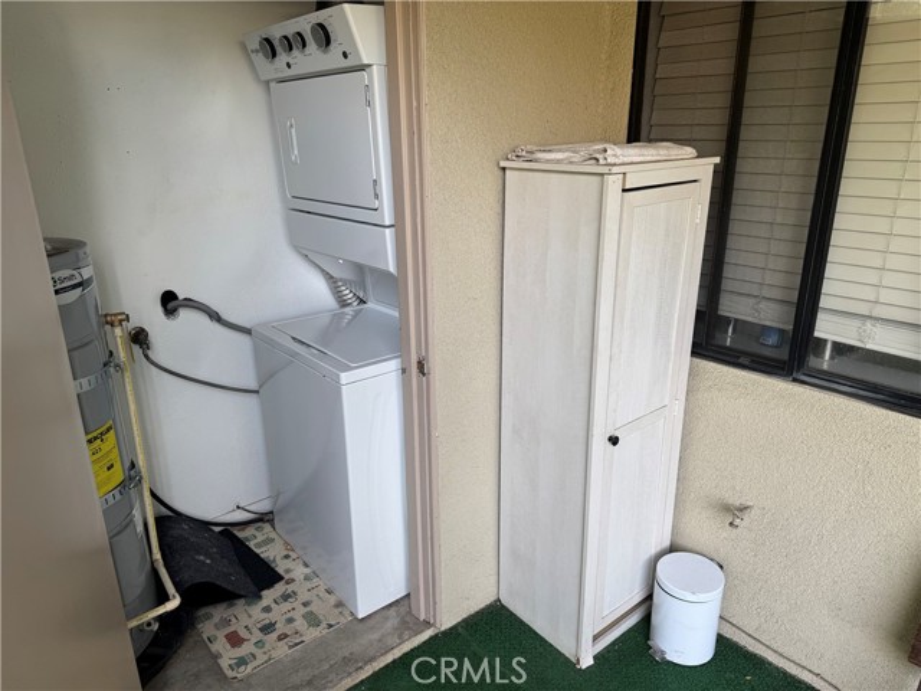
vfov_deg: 56.8
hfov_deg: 71.6
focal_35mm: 24
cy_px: 346
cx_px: 460
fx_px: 639
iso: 64
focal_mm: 6.76
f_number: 1.78
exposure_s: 1/199
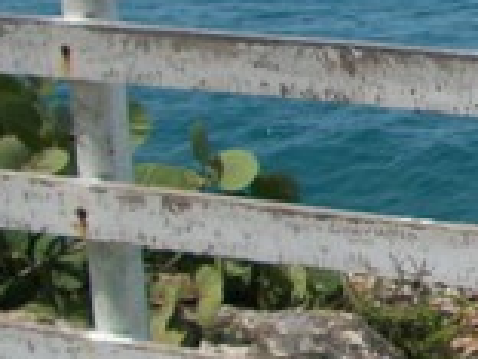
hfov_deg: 9.8
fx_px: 2486
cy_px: -114
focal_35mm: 180
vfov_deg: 8.1
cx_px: 1115
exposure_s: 1/200
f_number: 8.8
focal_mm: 6.3
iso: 80
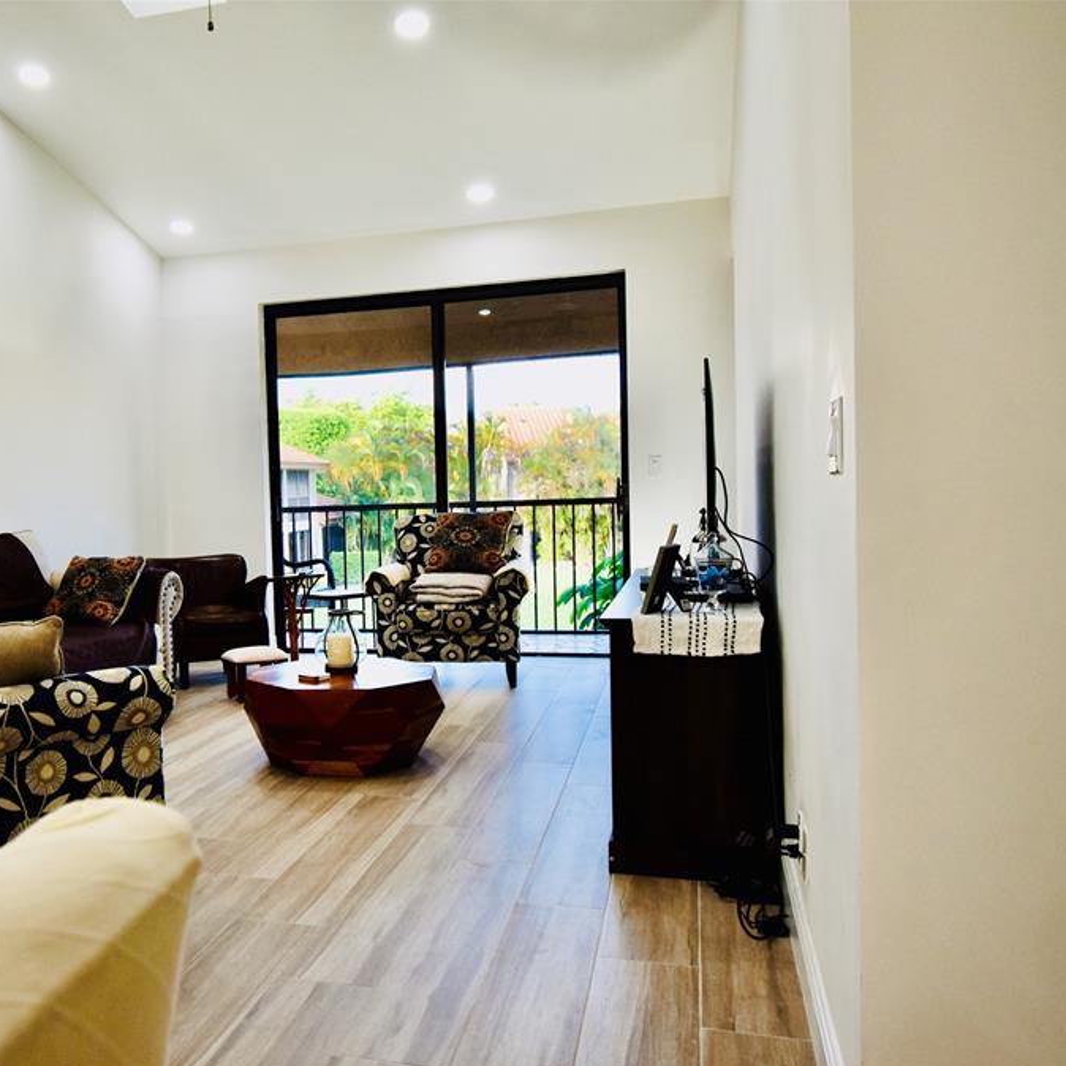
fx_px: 1080
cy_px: 538
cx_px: 321
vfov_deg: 52.5
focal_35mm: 31
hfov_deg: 51.2
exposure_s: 1/125
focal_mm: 16
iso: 400
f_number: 5.3
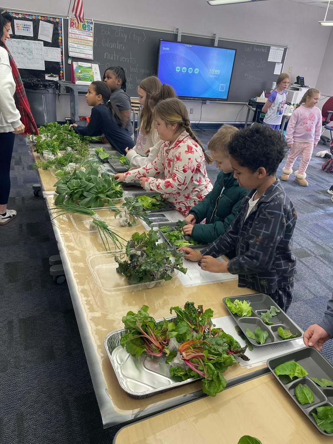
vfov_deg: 67.3
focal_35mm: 26
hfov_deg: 53.1
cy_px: 222
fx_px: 333
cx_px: 166
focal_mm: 4.2
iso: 80
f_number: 1.6
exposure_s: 1/60
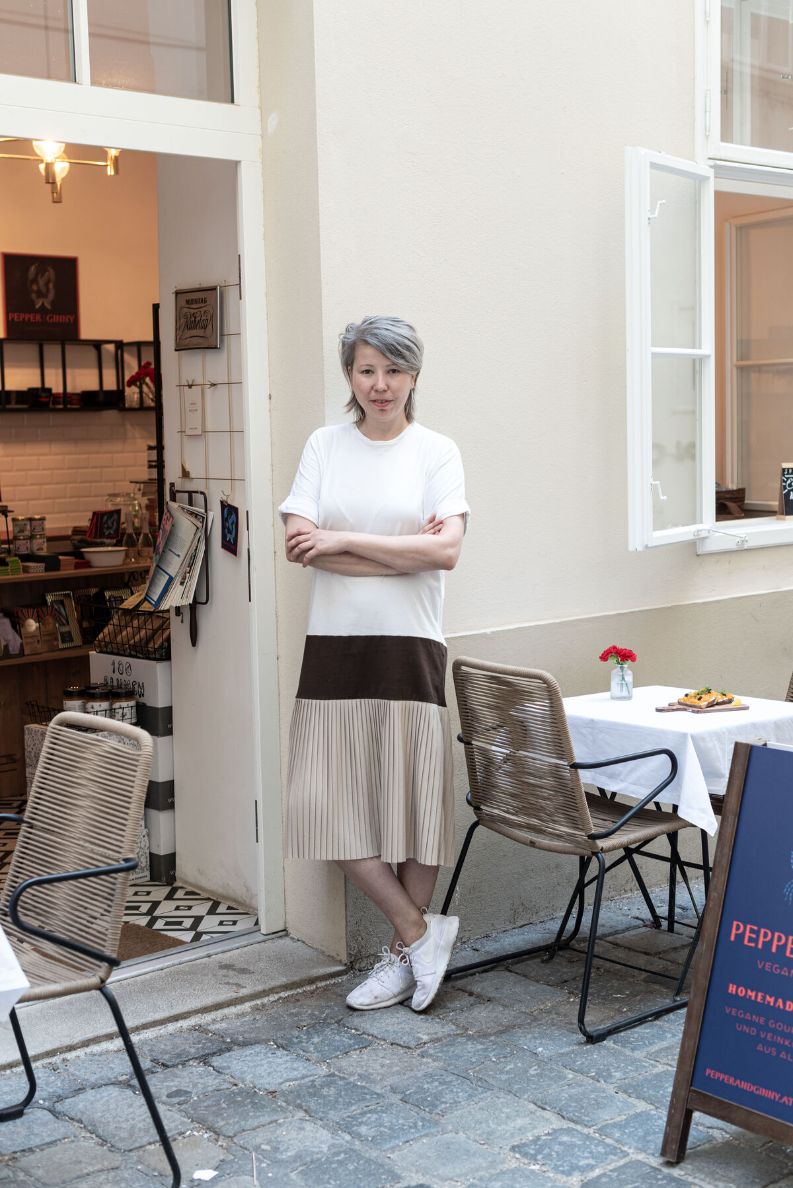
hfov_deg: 27.0
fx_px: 1651
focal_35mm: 50
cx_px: 396
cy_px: 594
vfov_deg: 39.6
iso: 400
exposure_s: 1/100
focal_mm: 50
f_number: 3.5
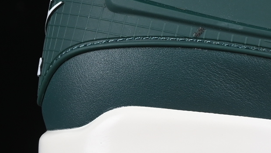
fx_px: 2531
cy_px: -19
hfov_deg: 6.0
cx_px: 454
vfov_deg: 3.5
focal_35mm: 352
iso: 160
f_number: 7.1
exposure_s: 1/60
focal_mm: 50
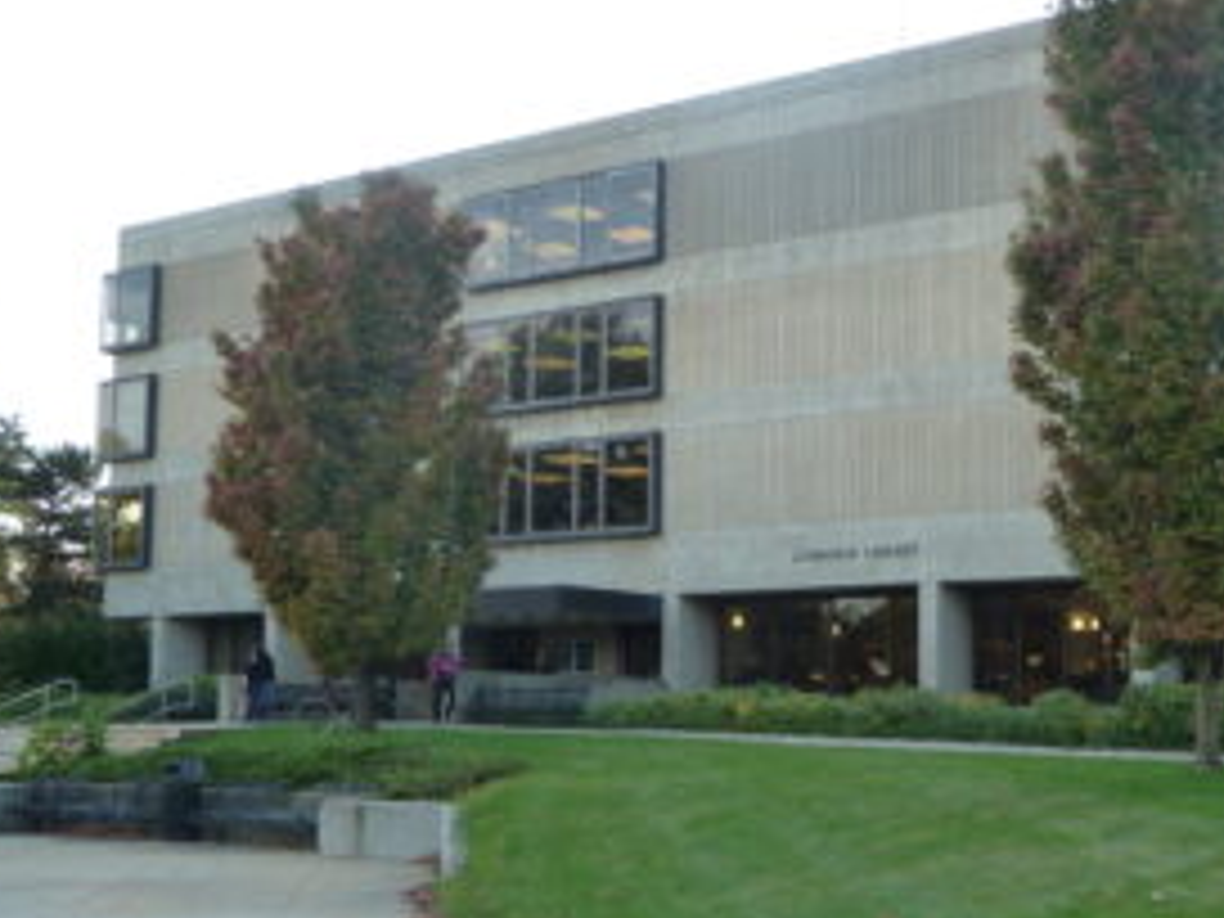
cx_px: 828
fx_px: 1662
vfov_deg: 30.7
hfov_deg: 39.9
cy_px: 594
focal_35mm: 47
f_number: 3.5
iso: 125
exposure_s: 1/125
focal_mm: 5.3
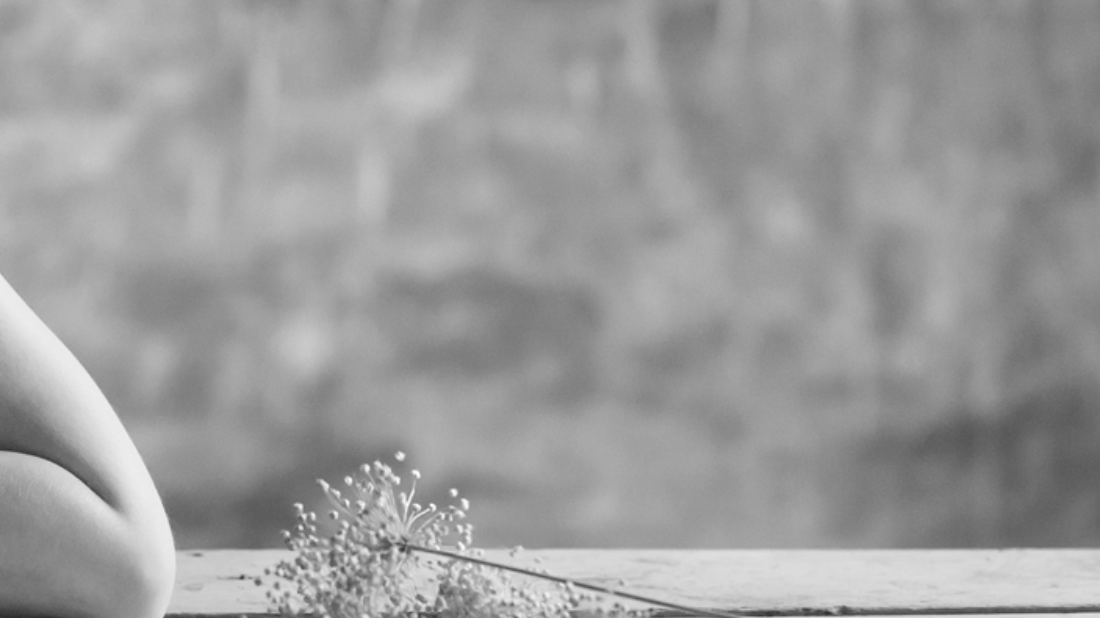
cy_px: 45
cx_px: 244
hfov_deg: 9.4
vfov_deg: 5.3
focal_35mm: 228
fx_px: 6648
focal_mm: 85
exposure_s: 1/100
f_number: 2
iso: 1000
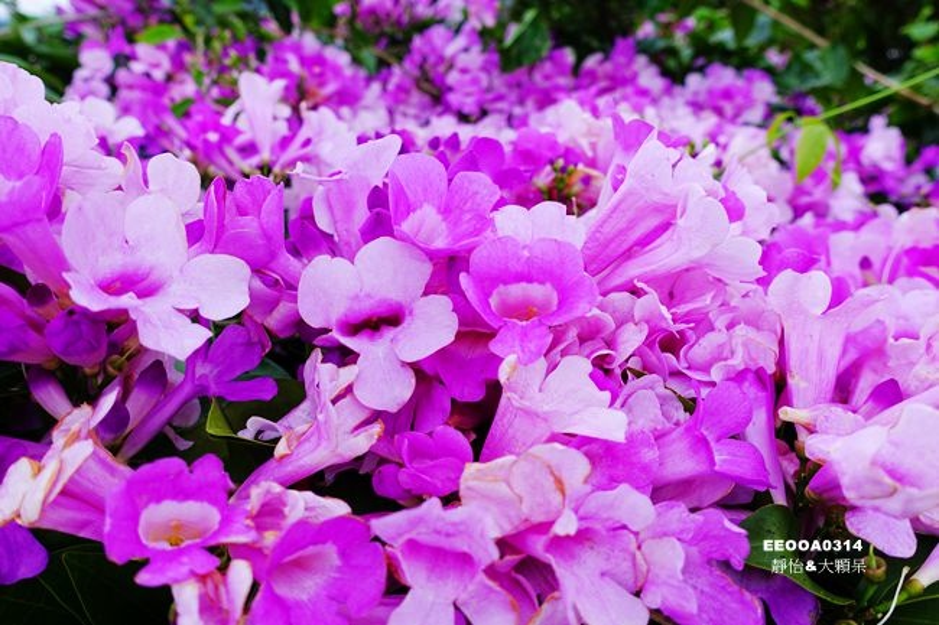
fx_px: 626
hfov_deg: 73.8
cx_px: 470
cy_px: 312
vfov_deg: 53.1
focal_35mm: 24
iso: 125
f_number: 3.2
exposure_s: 1/80
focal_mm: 8.8
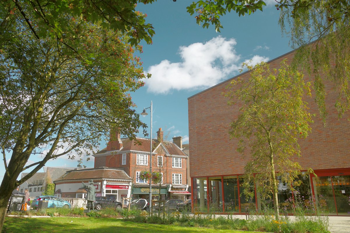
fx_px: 272
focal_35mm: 28
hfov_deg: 65.5
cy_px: 116
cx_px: 175
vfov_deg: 46.4
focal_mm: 18.3
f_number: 2.8
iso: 200
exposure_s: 1/800
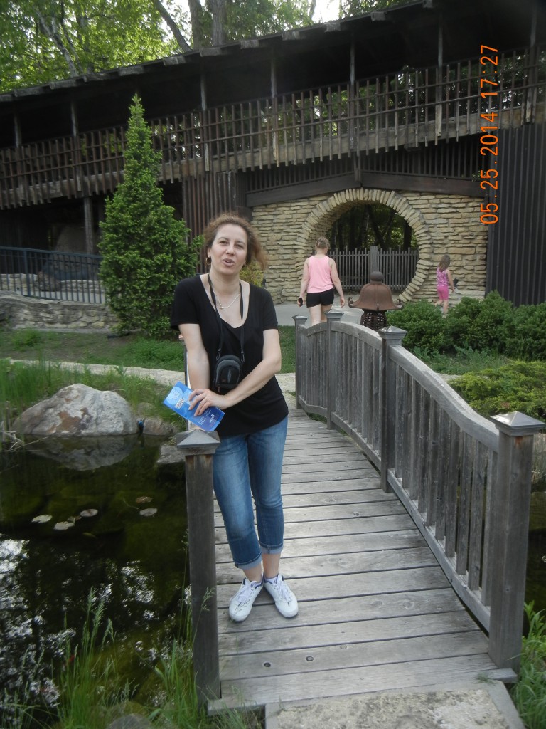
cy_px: 364
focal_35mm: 30
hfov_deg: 46.8
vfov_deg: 60.0
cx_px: 273
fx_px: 631
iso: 160
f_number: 3.5
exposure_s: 1/250
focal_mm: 5.4
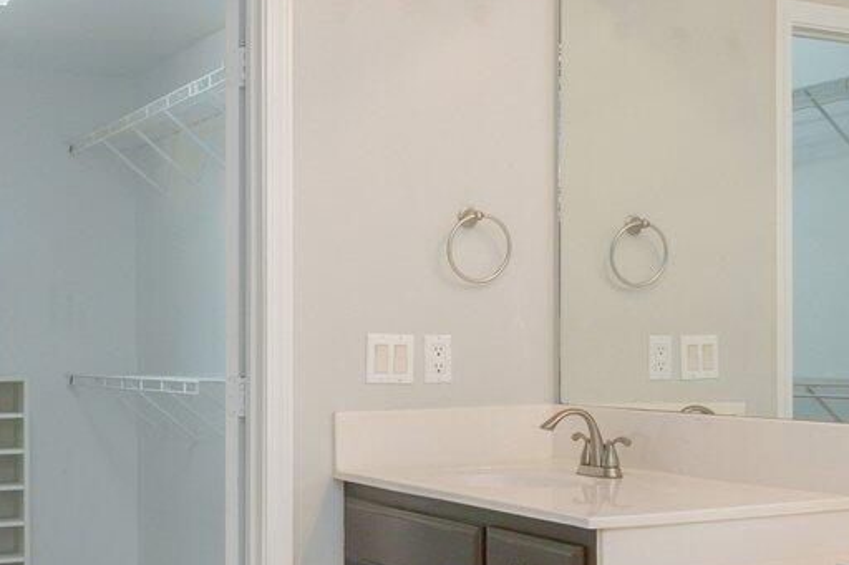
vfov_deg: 20.6
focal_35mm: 66
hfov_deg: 30.0
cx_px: 650
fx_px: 1556
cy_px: 307
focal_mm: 16.5
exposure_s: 1/60
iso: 320
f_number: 9
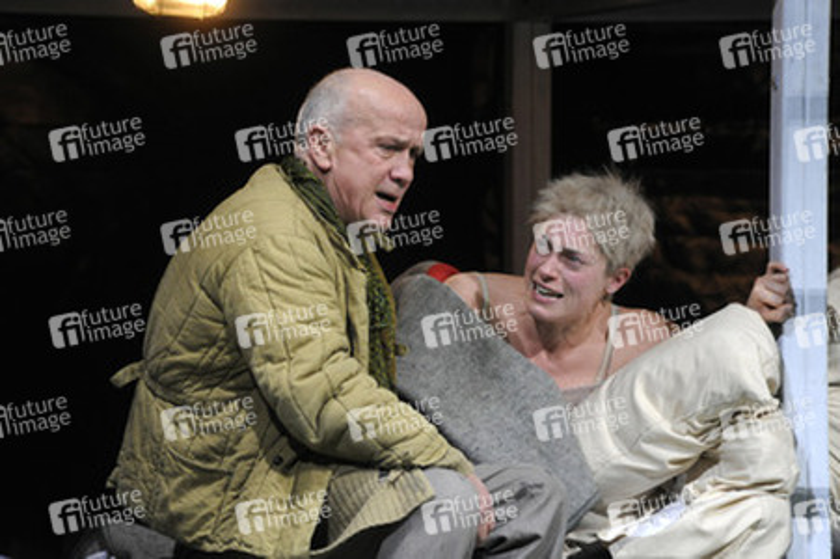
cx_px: 420
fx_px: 6995
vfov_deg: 4.6
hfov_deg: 6.9
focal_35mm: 300
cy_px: 280
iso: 3200
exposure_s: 1/160
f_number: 5.6
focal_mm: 300
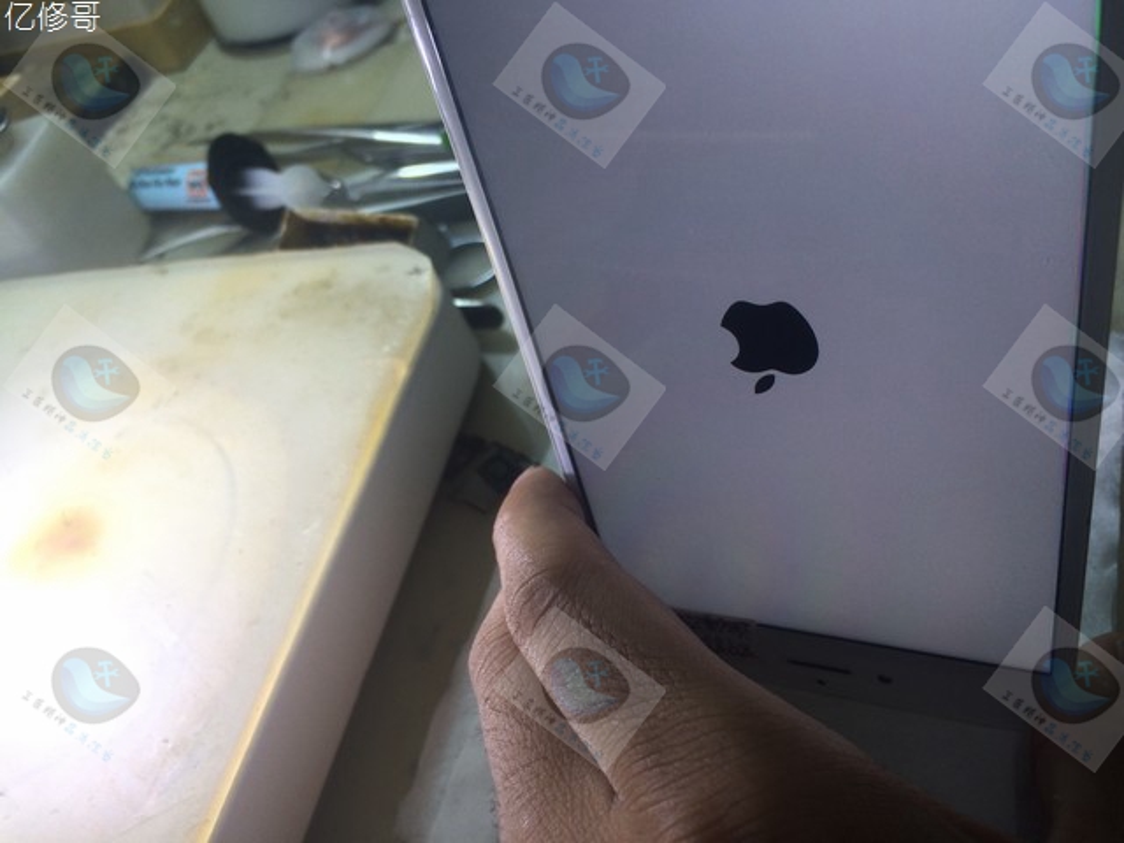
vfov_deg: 48.2
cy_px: 422
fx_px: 942
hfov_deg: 61.7
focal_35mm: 29
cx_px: 562
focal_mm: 4.15
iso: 50
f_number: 2.2
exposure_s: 1/50
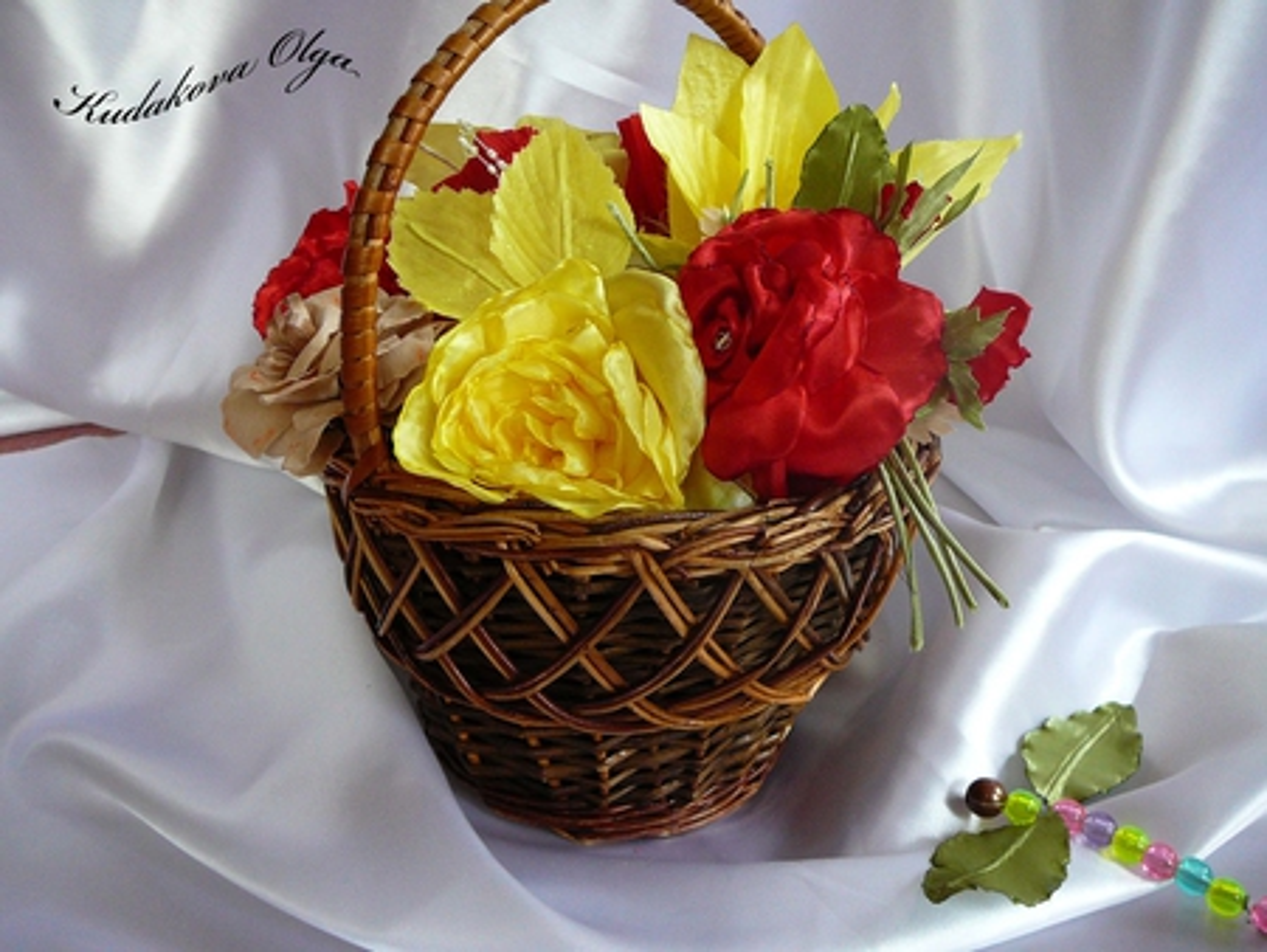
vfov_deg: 40.7
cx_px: 634
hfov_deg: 52.6
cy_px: 476
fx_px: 1282
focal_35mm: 35
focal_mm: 5.2
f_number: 2.8
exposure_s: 1/25
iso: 200
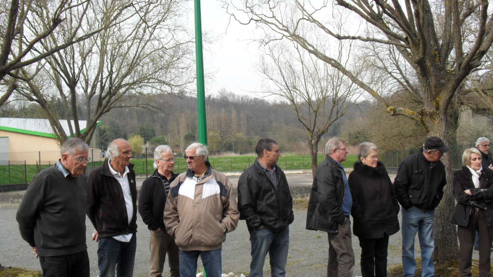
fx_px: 510
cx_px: 247
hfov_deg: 51.6
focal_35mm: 39
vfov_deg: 30.4
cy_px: 144
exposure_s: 1/350
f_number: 3.2
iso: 100
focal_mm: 6.3
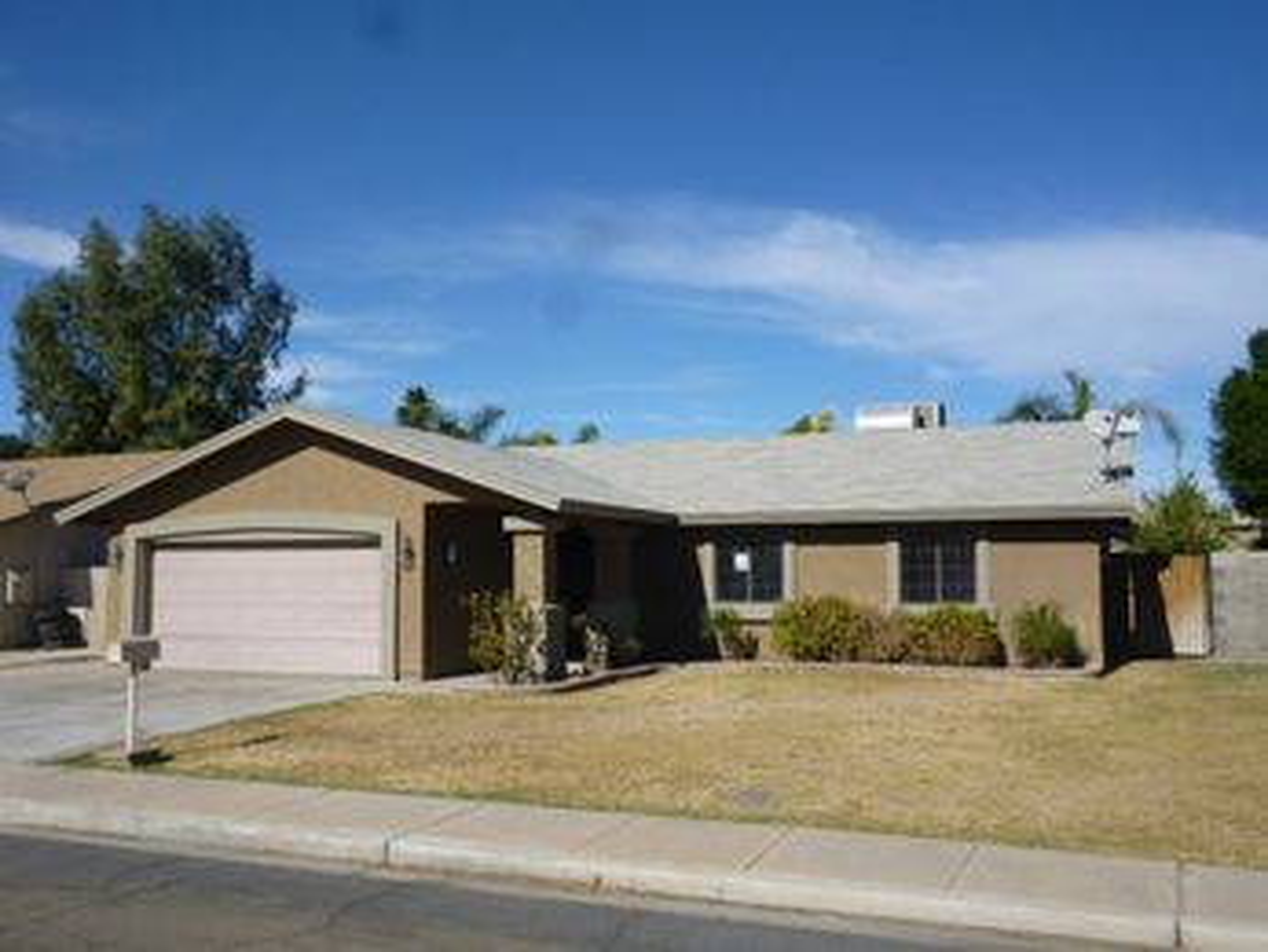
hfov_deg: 56.8
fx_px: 1173
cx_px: 634
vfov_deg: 44.2
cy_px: 476
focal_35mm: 32
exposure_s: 1/160
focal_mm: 5.7
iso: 100
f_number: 10
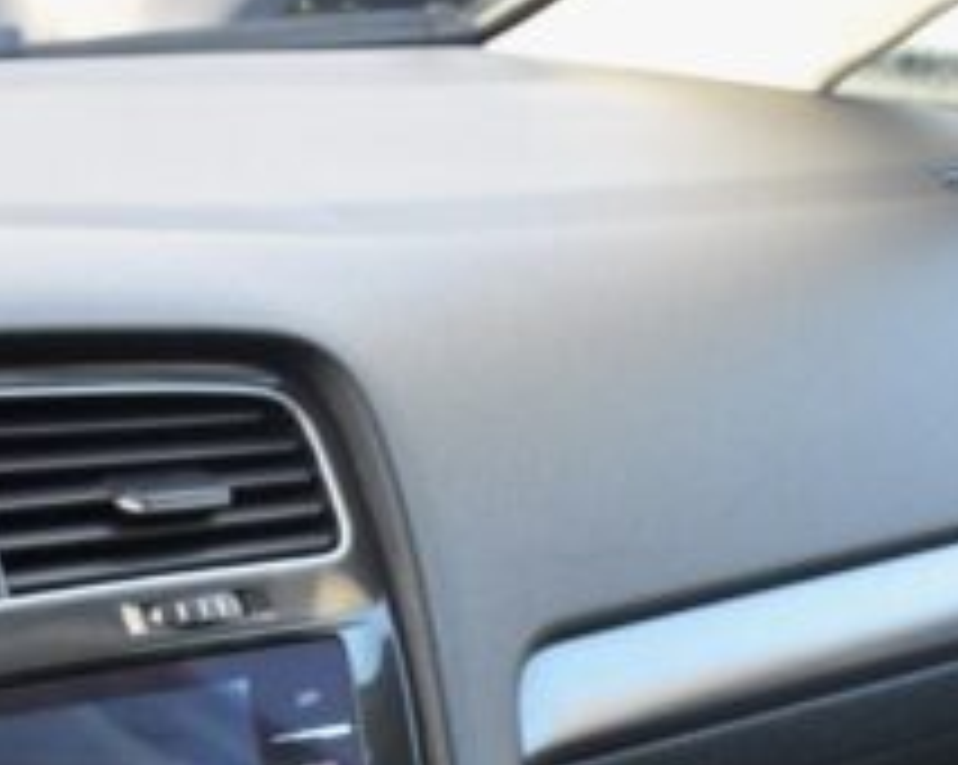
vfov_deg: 9.7
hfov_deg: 11.9
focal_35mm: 149
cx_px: -814
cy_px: 1508
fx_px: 4221
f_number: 3.8
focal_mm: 22
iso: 400
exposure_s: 1/30
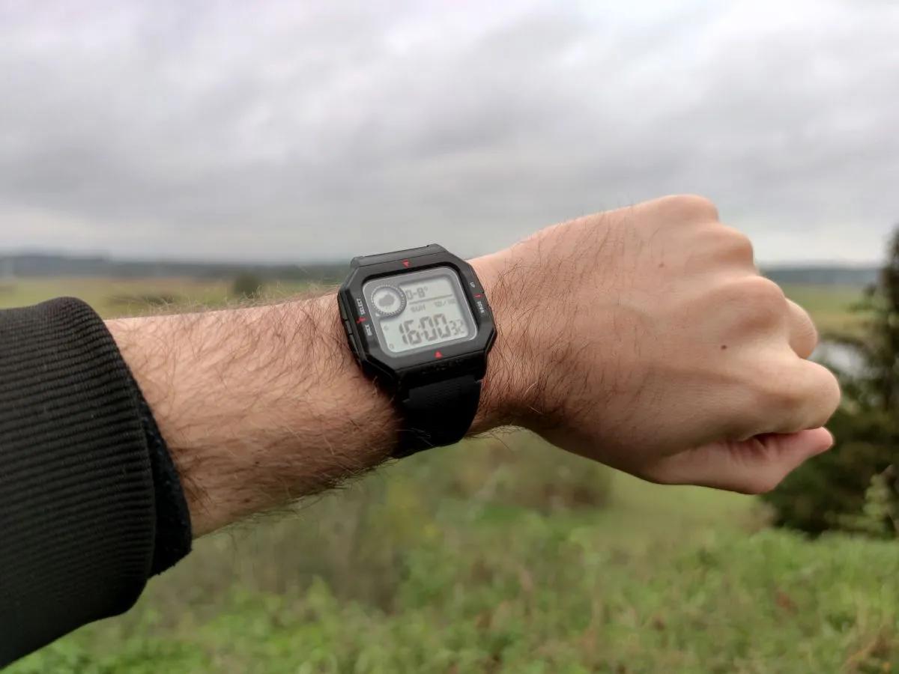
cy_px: 337
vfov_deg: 56.8
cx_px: 450
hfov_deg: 71.6
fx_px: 623
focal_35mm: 24
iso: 66
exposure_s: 1/100
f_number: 1.69
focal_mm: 6.72
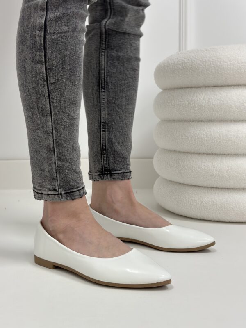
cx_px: 123
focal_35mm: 48
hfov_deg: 30.3
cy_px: 164
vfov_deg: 39.7
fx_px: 455
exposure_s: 1/100
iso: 125
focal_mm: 6.86
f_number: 1.78
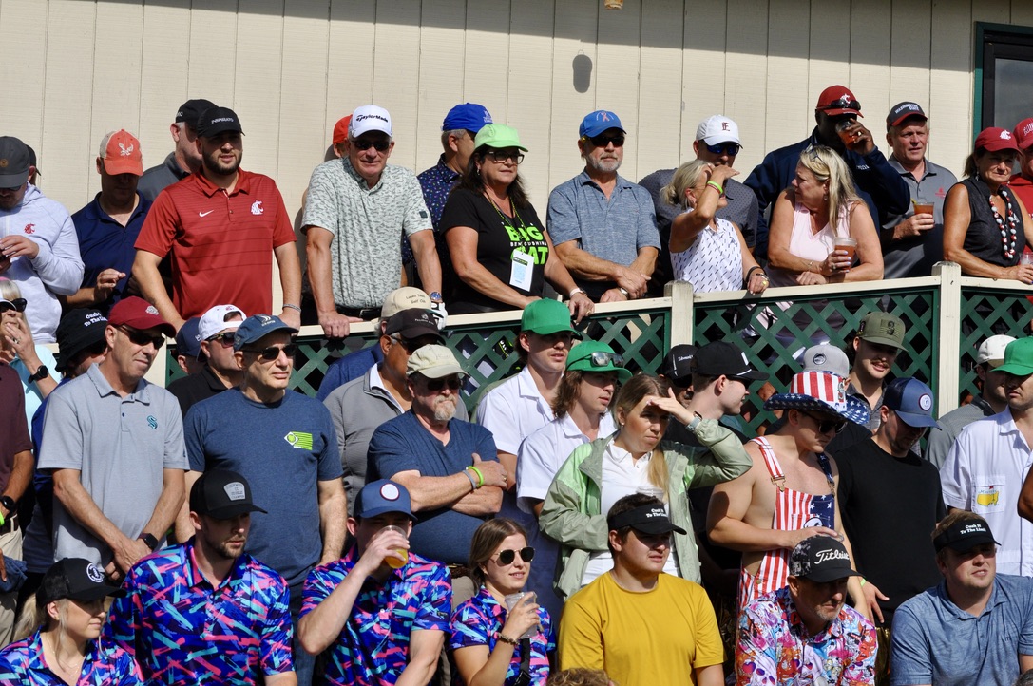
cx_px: 516
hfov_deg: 19.5
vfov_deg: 13.0
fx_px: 3009
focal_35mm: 105
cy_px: 343
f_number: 8
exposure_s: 1/2000
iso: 400
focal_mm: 70
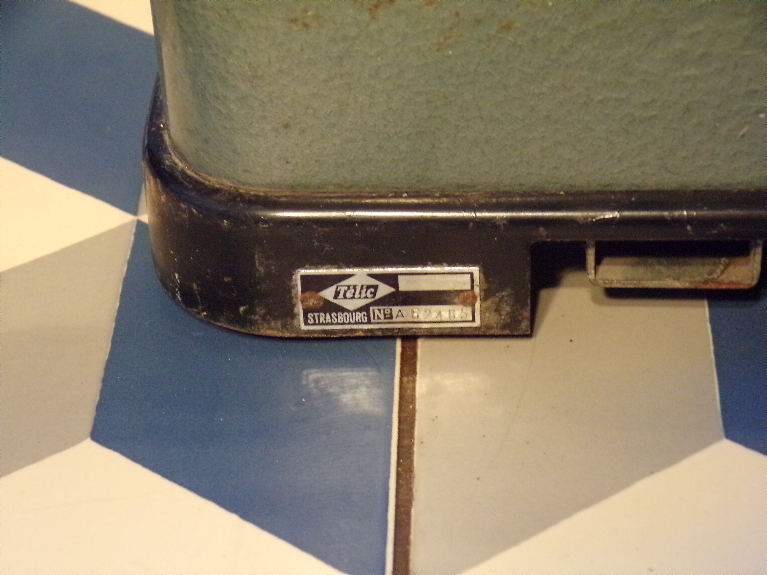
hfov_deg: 19.8
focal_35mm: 99
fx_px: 2194
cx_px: 384
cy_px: 288
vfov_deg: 14.9
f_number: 4.2
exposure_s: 1/14
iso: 800
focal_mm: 17.7
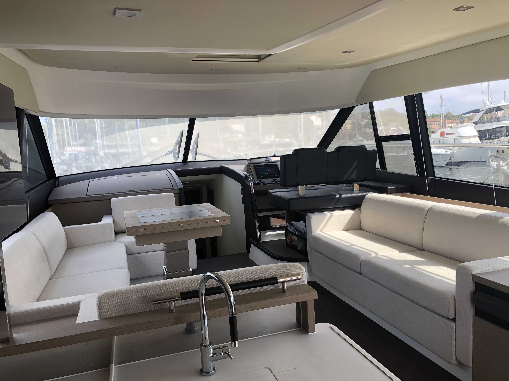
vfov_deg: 49.7
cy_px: 190
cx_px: 254
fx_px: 412
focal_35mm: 28
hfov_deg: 63.4
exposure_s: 1/138
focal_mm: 3.99
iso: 20
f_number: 1.8
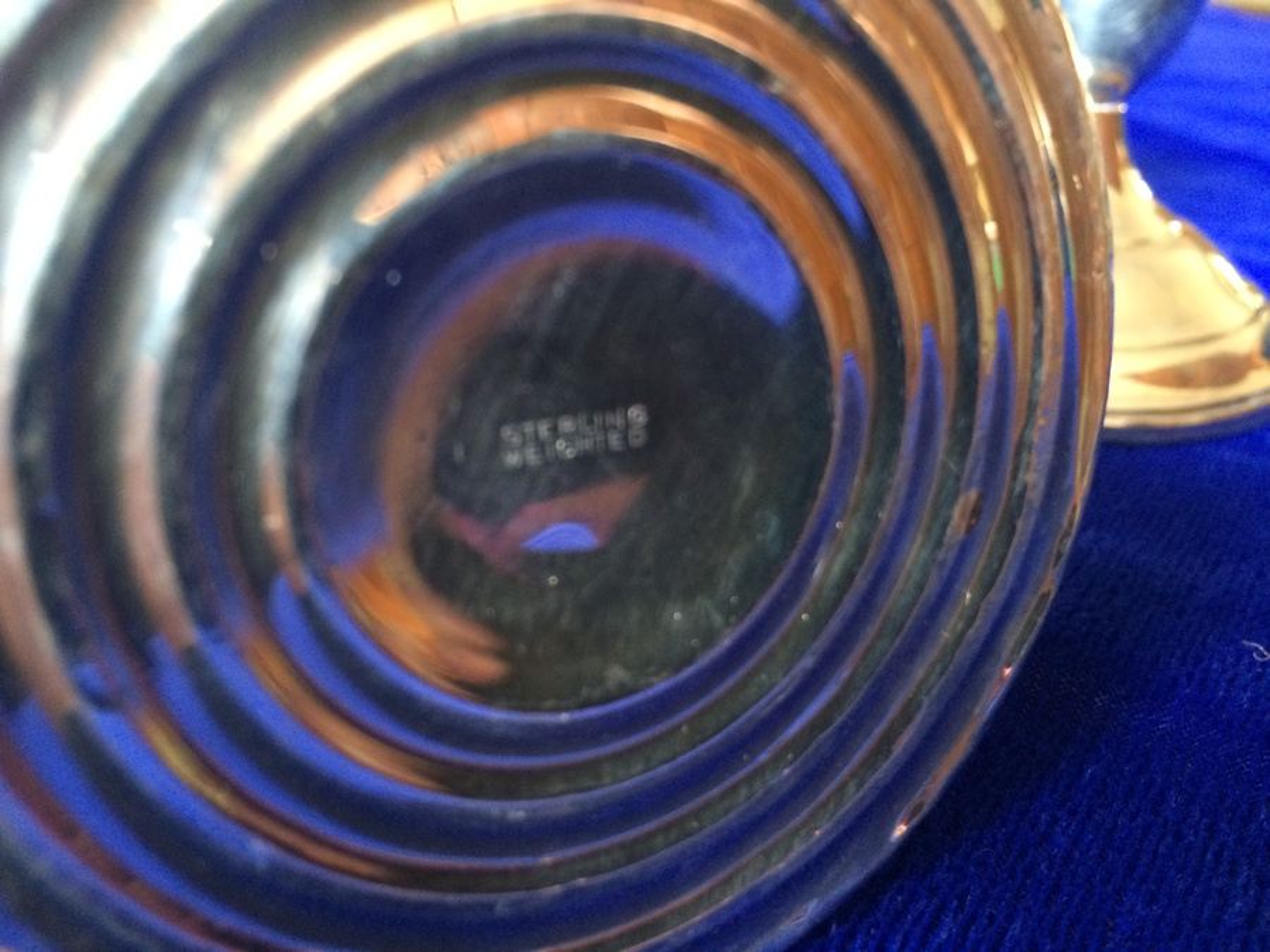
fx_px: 1101
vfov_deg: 46.8
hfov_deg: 60.0
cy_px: 476
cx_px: 635
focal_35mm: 30
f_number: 2.2
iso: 320
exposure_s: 1/17
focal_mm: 4.12
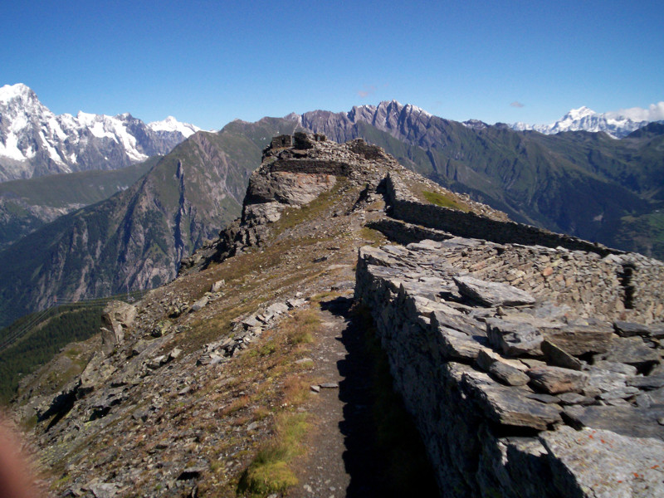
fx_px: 691
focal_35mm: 36
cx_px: 332
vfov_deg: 39.7
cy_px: 249
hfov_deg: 51.4
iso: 100
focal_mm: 5.9
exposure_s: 1/922
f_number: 4.5
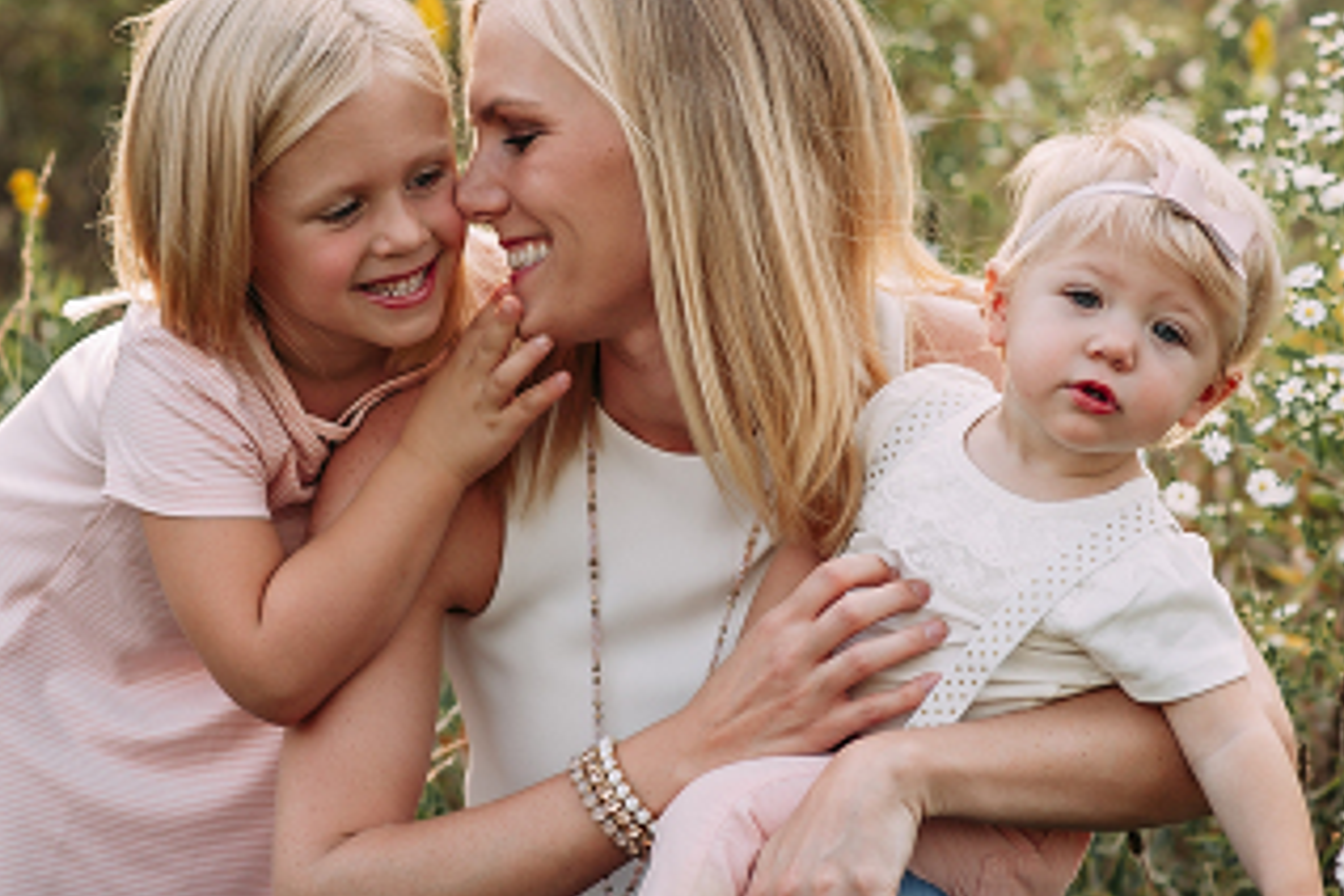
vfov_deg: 6.7
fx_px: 7653
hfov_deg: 10.0
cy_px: 421
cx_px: 579
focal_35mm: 205
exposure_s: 1/640
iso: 250
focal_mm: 85
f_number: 2.8
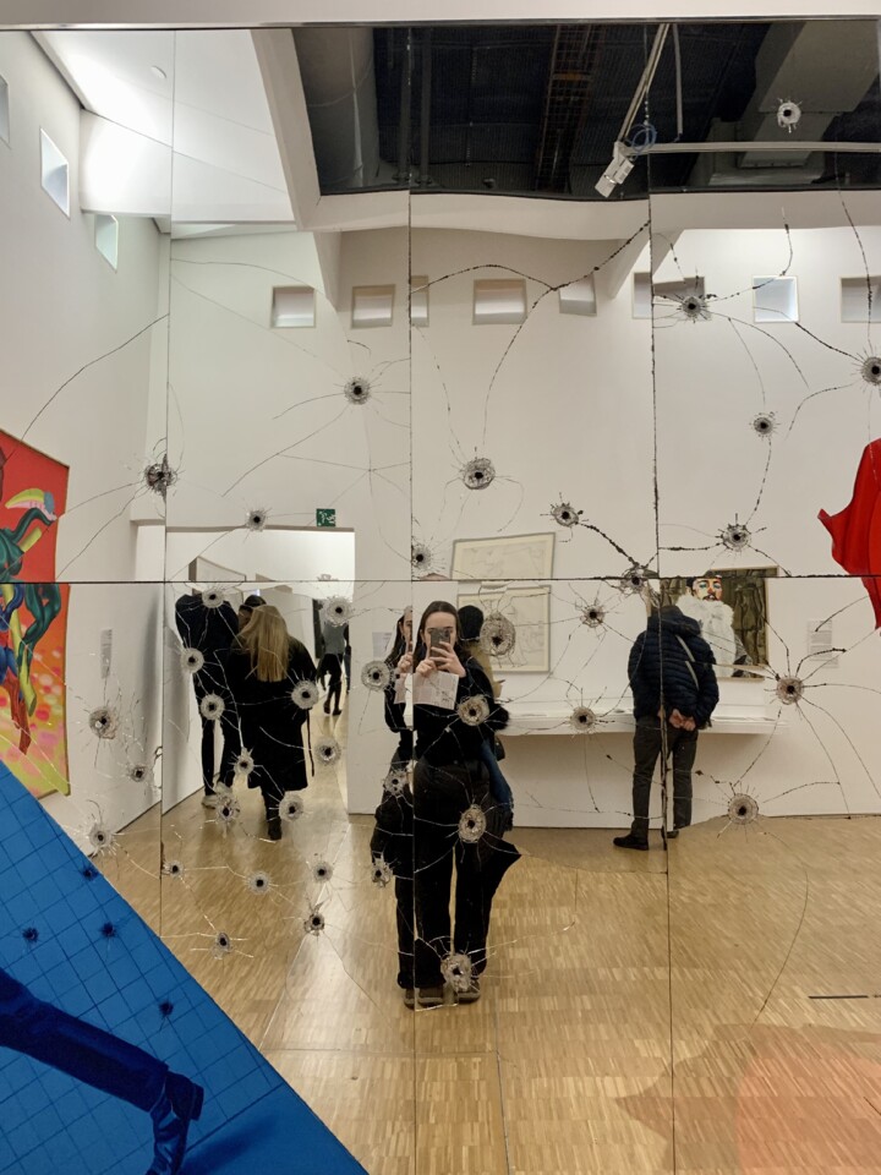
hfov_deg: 53.1
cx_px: 440
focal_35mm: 26
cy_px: 588
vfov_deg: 67.3
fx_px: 882
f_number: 1.8
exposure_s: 1/50
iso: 200
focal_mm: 4.25
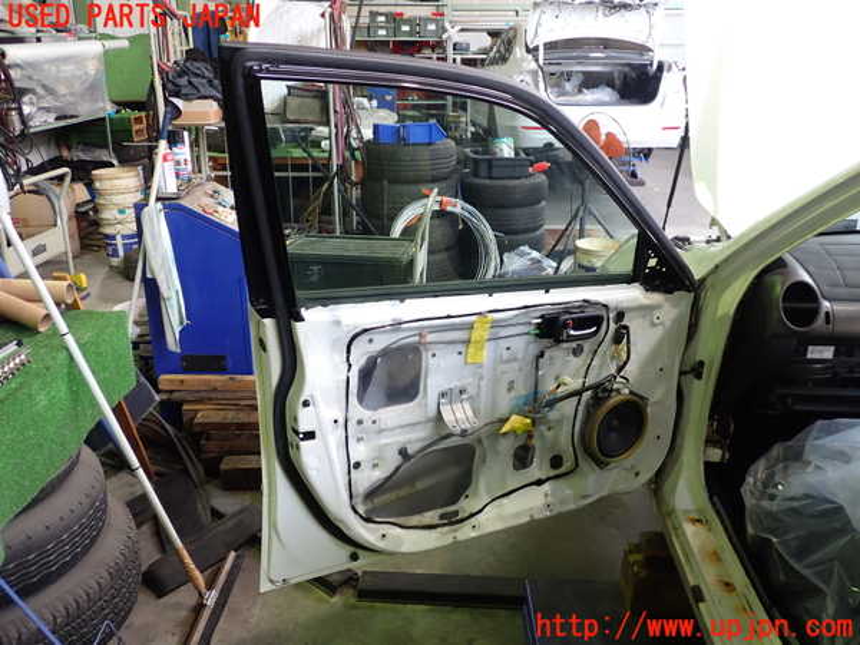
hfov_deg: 60.0
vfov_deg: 46.8
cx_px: 430
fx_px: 745
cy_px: 322
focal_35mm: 30
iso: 200
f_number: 2.3
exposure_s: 1/40
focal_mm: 5.4
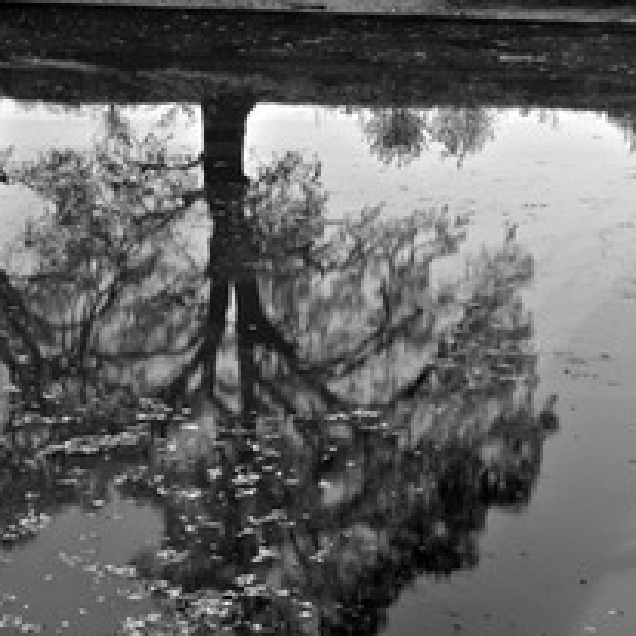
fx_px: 2619
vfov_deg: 13.7
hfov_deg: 13.7
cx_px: 77
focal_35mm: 126
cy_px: 3
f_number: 25
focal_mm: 34
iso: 250
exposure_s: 1/40
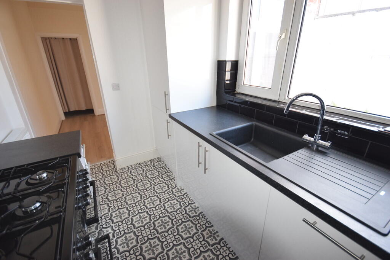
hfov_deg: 95.0
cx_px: 195
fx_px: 179
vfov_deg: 72.1
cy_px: 130
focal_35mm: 16
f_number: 5.6
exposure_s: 1/125
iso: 800
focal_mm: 11
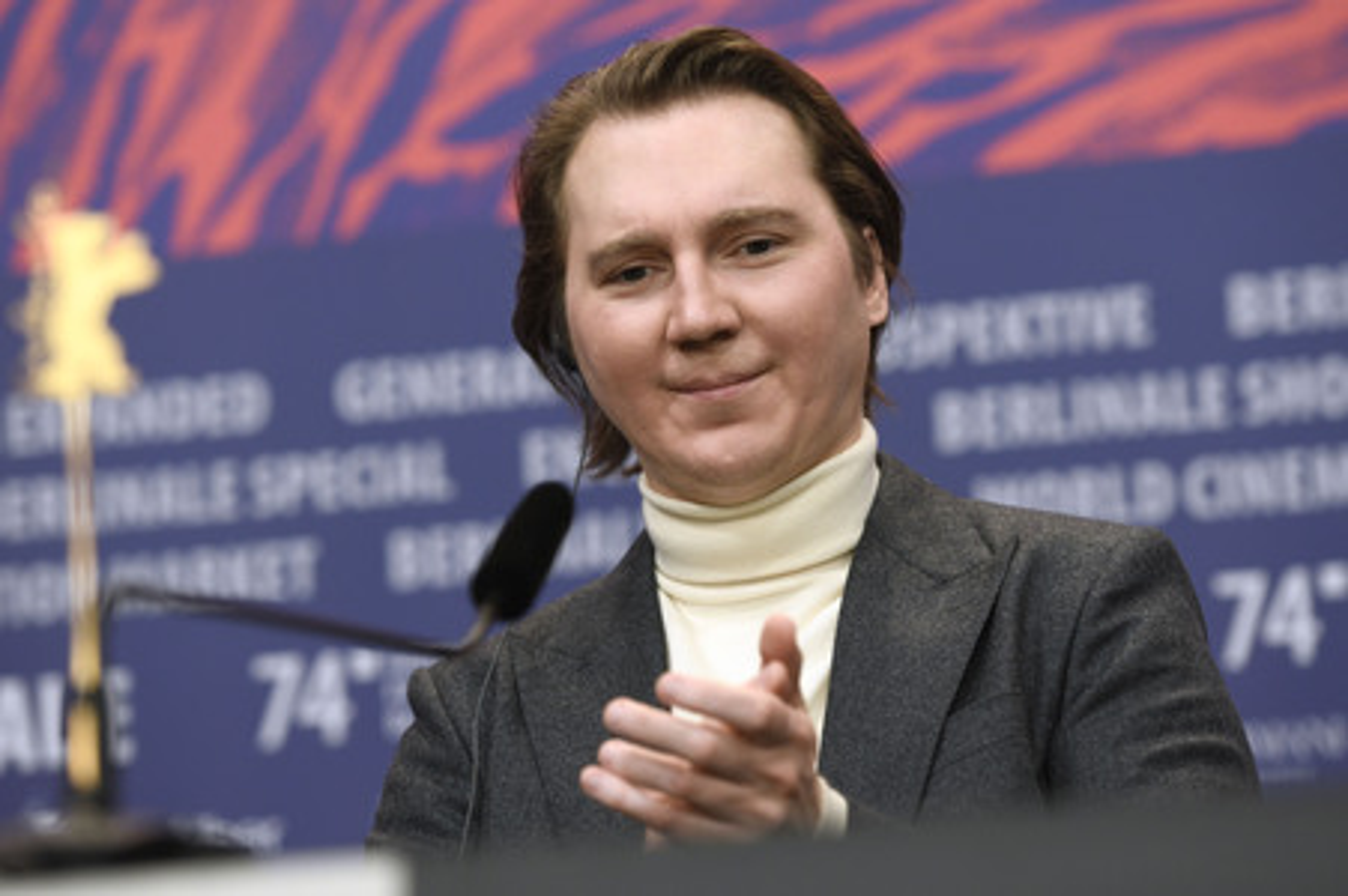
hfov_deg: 15.2
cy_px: 448
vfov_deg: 10.1
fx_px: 5051
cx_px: 674
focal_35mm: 135
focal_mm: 135
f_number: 4
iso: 1250
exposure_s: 1/320
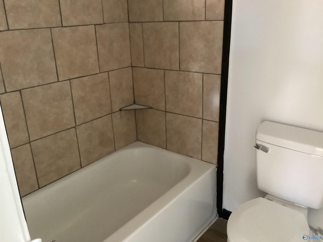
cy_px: 121
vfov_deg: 45.4
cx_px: 162
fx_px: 289
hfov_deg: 58.4
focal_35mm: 31
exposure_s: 1/30
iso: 640
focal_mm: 3.3
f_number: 2.4
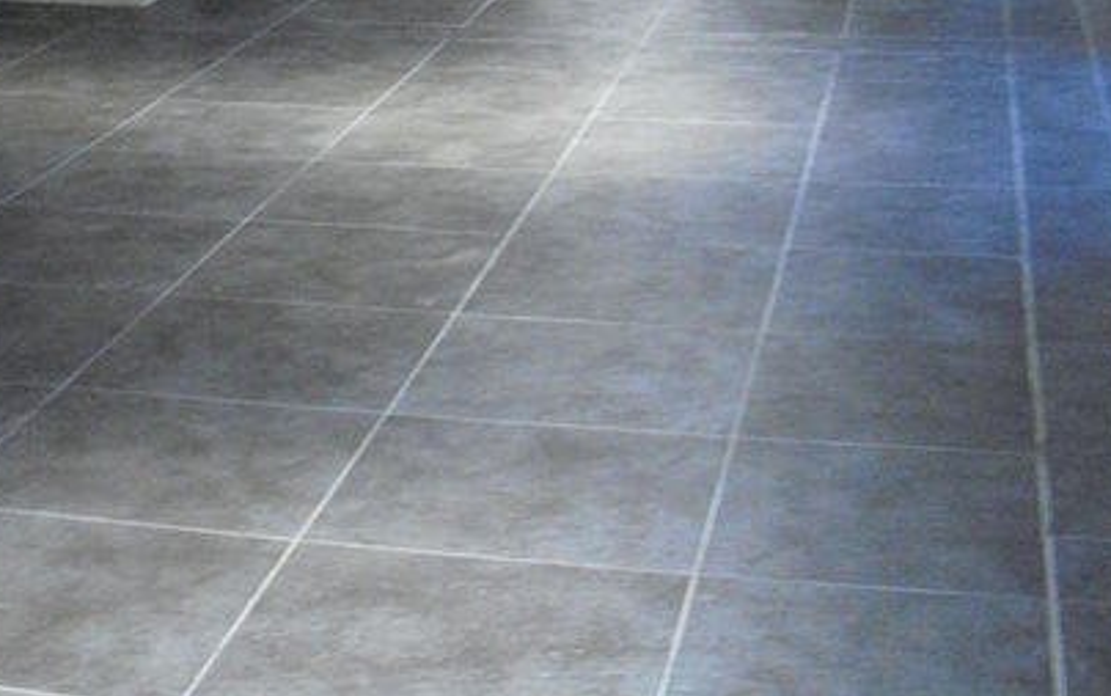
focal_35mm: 85
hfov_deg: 24.1
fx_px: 2575
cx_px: 271
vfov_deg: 14.5
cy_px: -308
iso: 800
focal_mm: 6.3
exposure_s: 1/20
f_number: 3.1
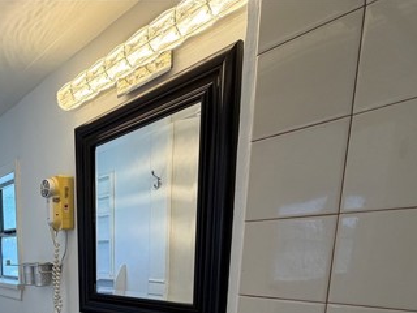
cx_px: 34
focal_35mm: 28
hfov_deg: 54.4
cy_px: 312
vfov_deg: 42.9
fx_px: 337
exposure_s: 1/120
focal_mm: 2.22
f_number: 2.2
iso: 100
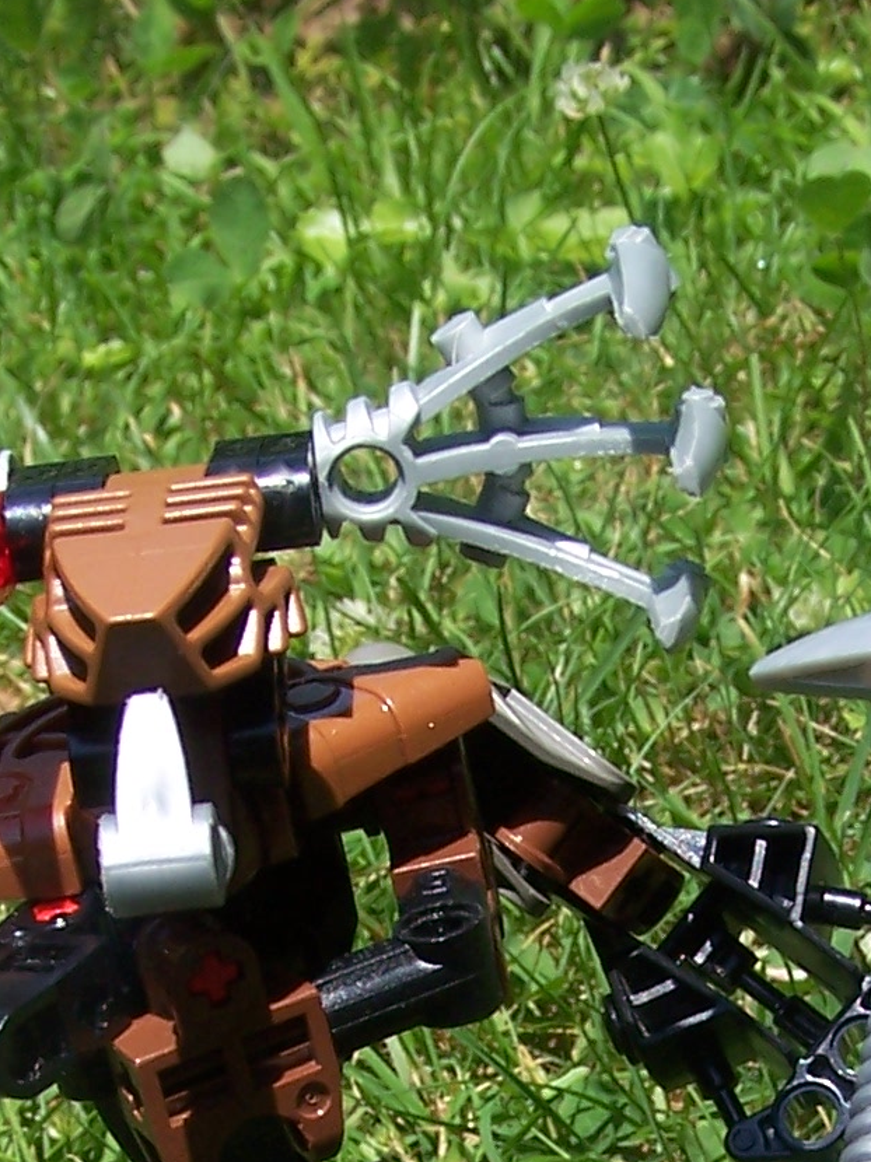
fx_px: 3961
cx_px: 476
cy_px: 1281
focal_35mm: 118
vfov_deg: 16.2
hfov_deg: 12.5
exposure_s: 1/500
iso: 80
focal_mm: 6.3
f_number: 4
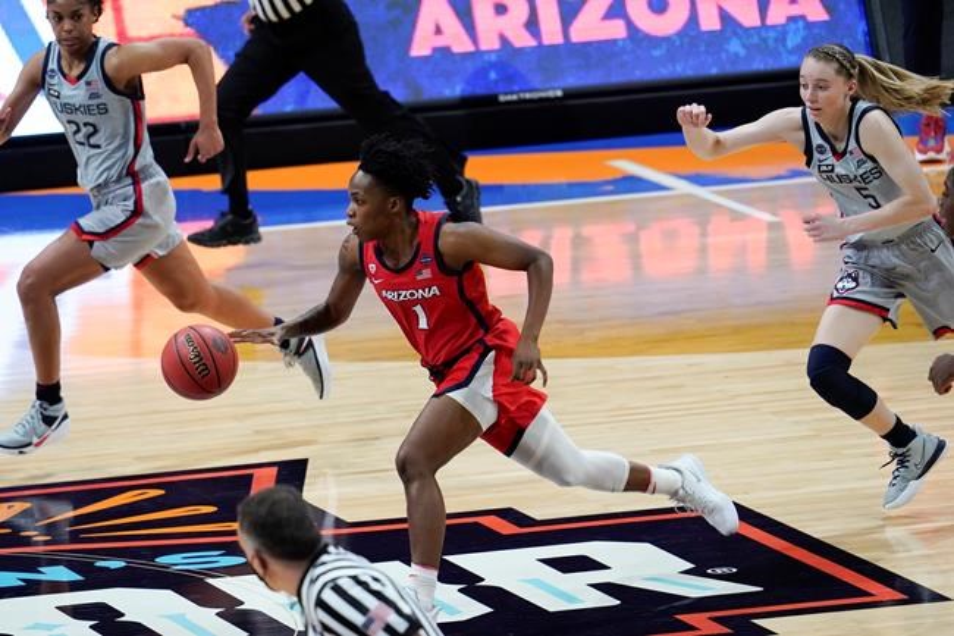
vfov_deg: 3.2
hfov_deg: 4.8
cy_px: 318
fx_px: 11391
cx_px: 477
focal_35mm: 430
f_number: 6.3
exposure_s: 1/1000
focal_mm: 430
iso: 8000
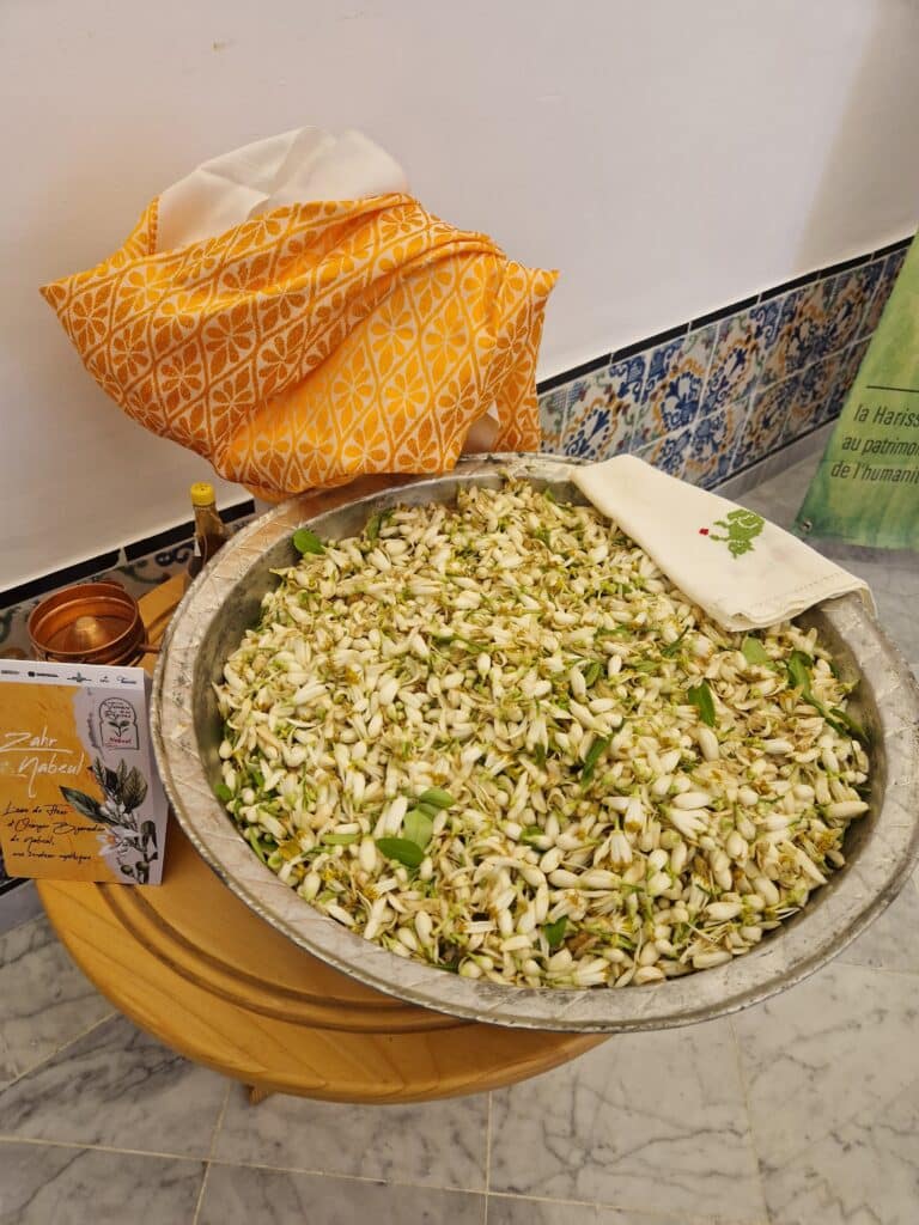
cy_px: 612
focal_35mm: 23
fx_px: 814
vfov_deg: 73.9
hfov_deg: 58.9
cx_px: 460
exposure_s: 1/100
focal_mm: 5.4
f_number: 1.8
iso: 160
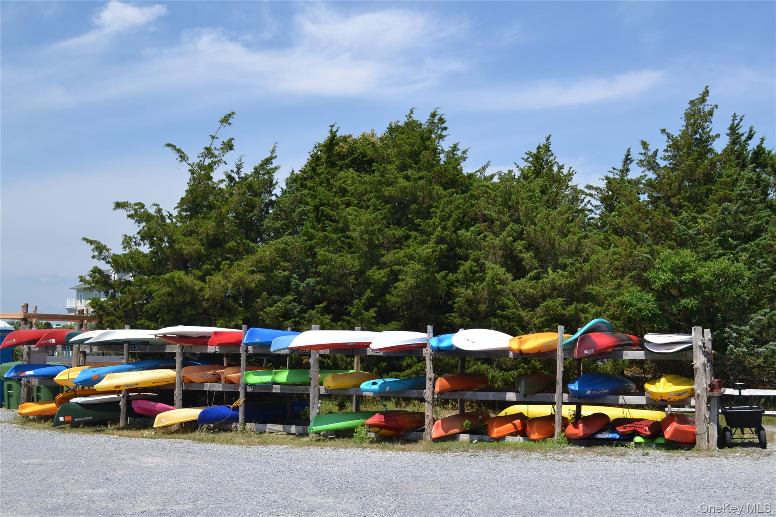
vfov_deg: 31.9
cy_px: 258
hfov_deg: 46.4
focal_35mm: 42
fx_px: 905
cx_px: 388
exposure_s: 1/200
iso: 100
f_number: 7.1
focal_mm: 28
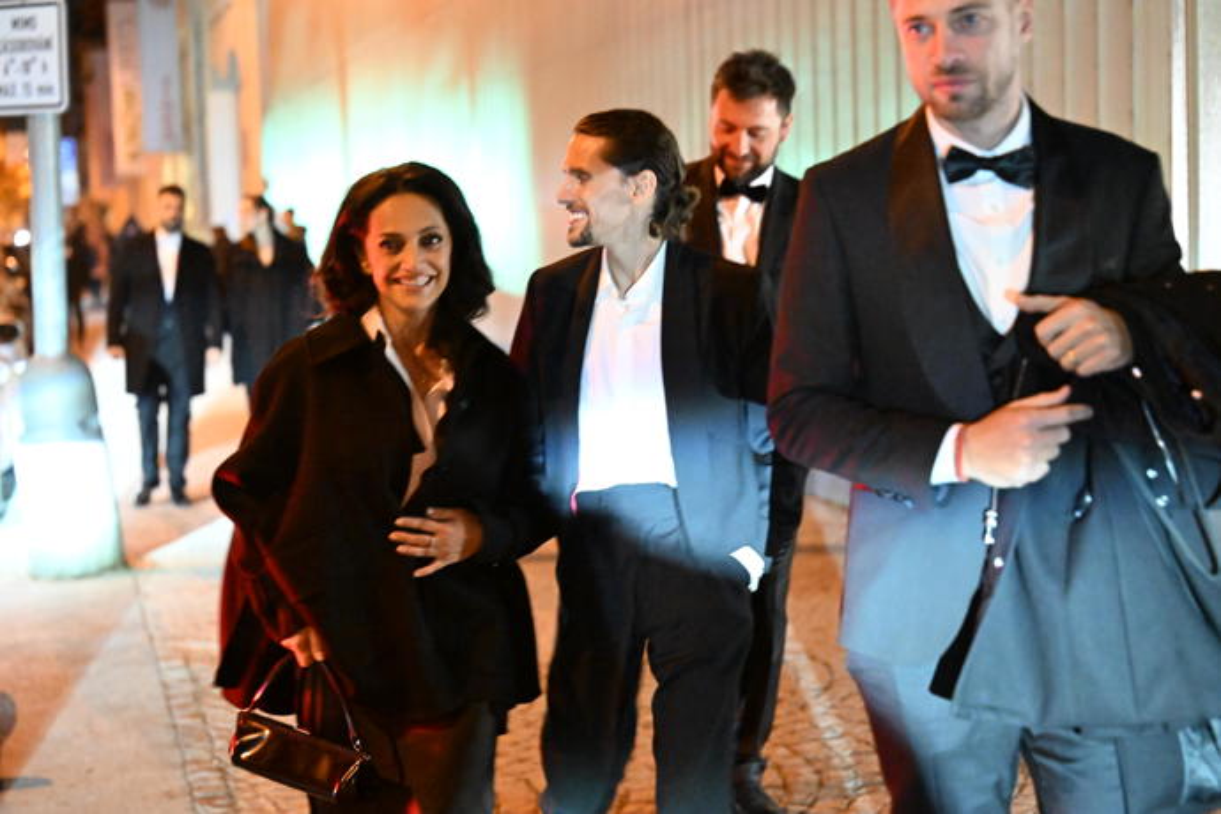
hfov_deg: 28.8
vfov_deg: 19.5
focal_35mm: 70
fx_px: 2374
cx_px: 610
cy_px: 407
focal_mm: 70
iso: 20000
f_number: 3.2
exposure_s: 1/60
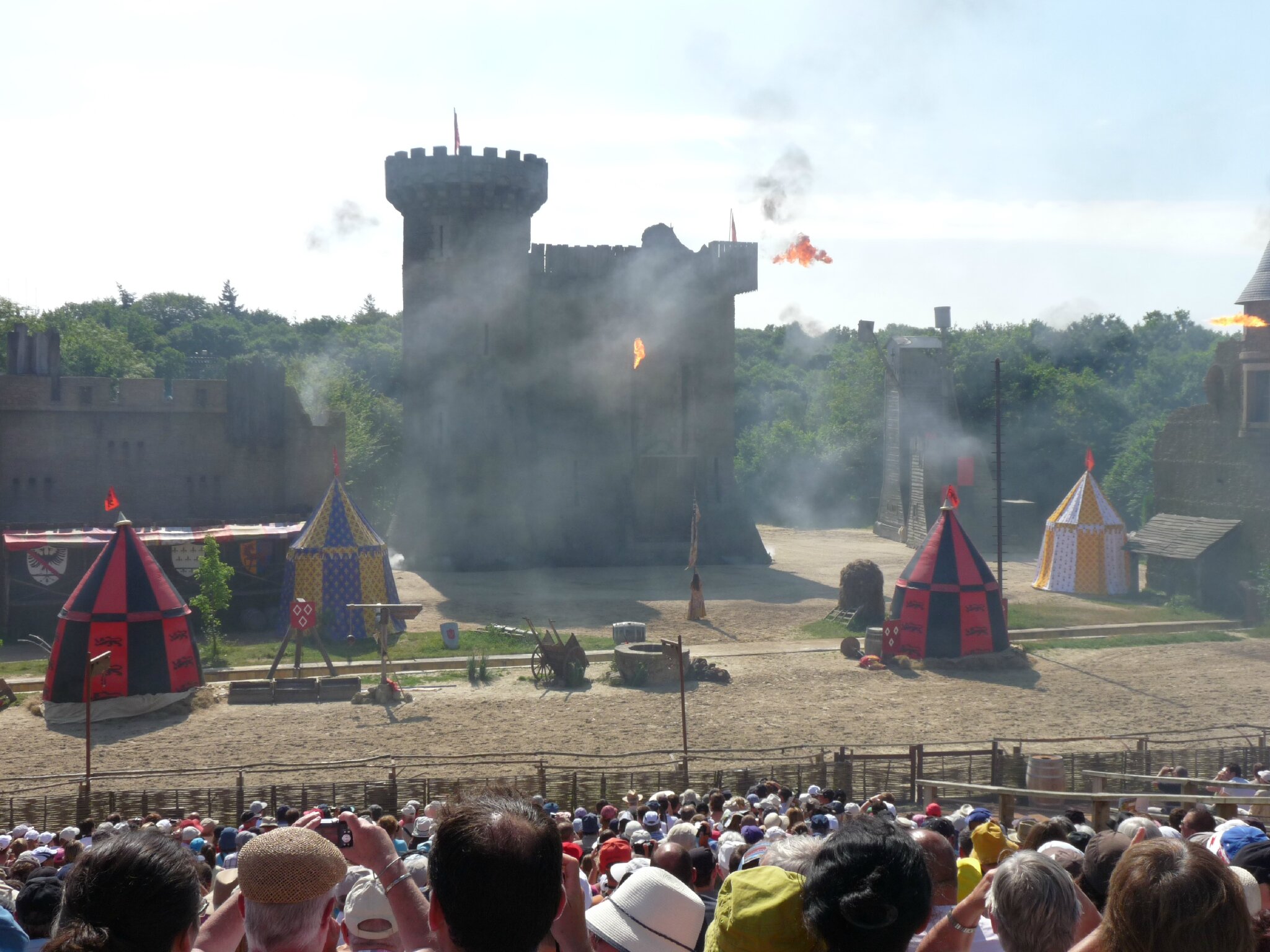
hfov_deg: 47.9
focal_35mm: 39
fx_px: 1431
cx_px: 635
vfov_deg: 36.8
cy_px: 476
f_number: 4.5
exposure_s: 1/800
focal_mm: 6.9
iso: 100
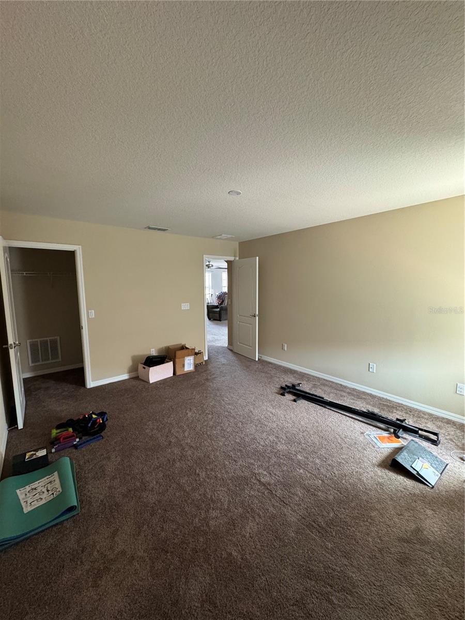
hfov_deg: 85.7
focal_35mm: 14
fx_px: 251
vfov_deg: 102.1
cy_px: 310
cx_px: 232
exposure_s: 1/60
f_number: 2.2
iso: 400
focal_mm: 2.22
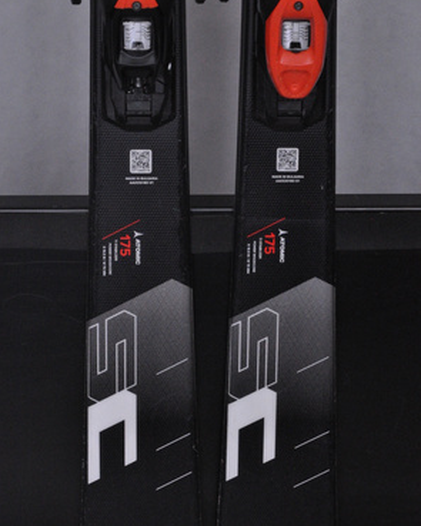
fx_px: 2003
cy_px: 267
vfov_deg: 15.0
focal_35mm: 129
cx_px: 212
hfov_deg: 12.0
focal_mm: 75
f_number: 9.5
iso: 3200
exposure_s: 1/125
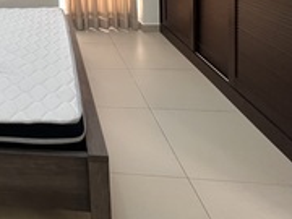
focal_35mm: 33
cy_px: -48
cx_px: 1
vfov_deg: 34.0
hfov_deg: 46.5
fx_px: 278
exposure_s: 1/50
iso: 500
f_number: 1.8
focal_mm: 1.57
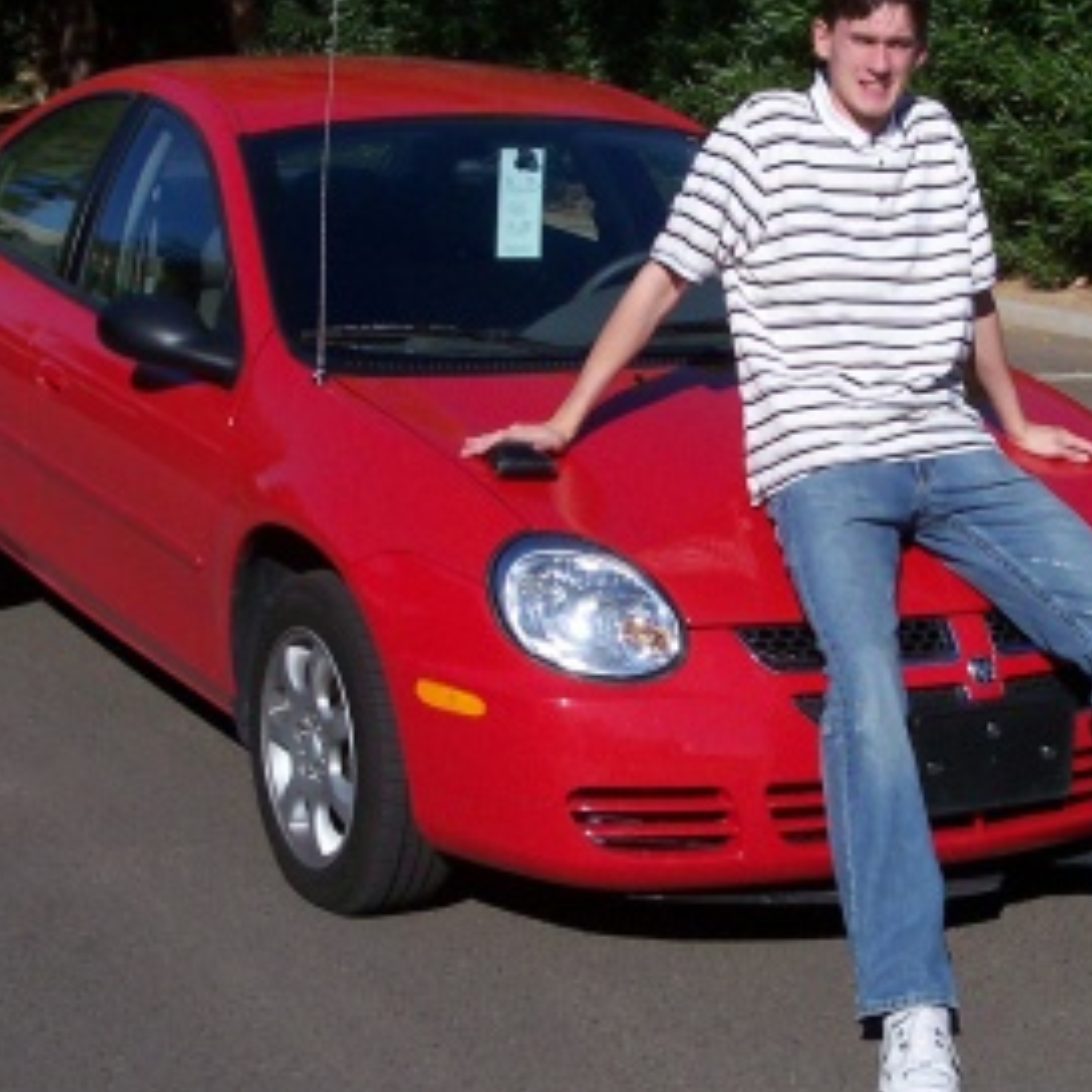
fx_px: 2820
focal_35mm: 79
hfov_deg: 21.8
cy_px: 399
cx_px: 735
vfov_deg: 21.9
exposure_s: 1/1000
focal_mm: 8
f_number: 4.8
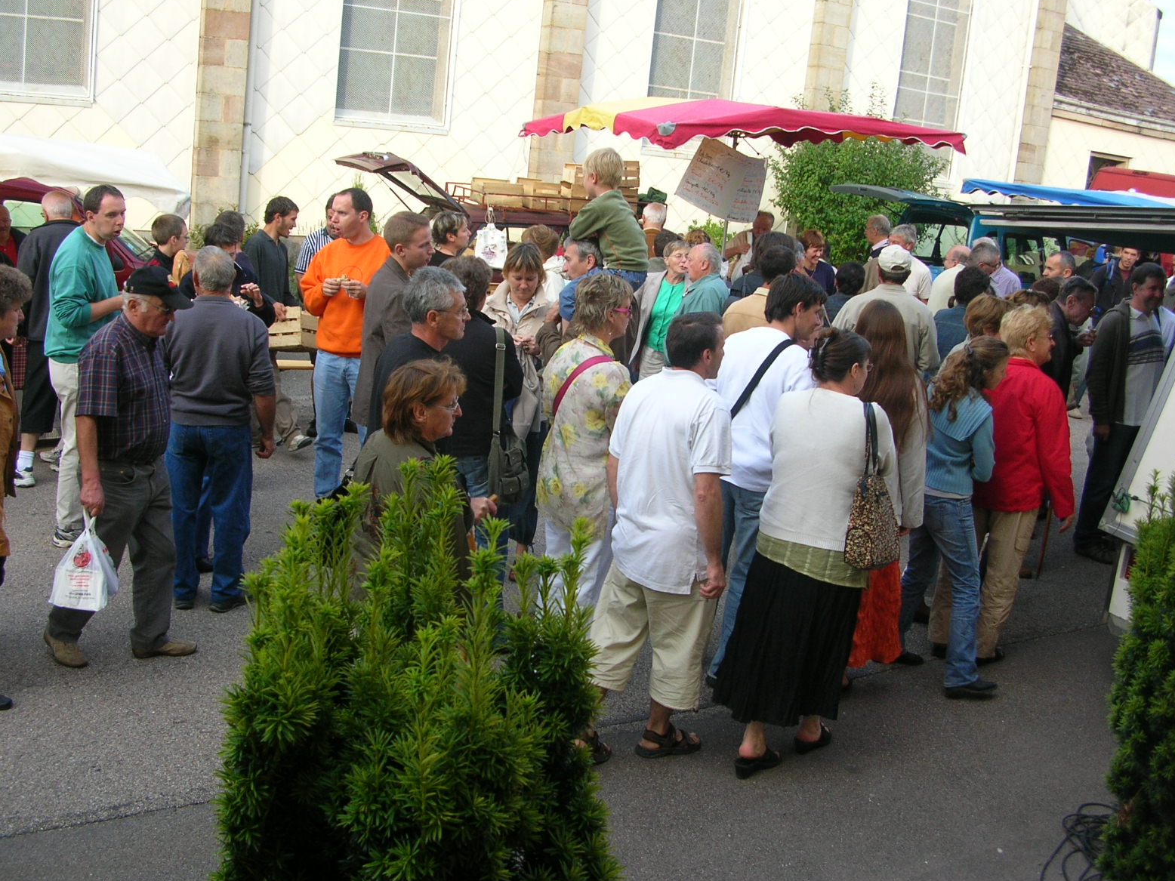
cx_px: 603
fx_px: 1222
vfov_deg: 39.7
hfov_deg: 51.3
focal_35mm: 36
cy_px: 448
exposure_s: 1/110
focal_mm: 5.8
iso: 50
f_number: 2.8
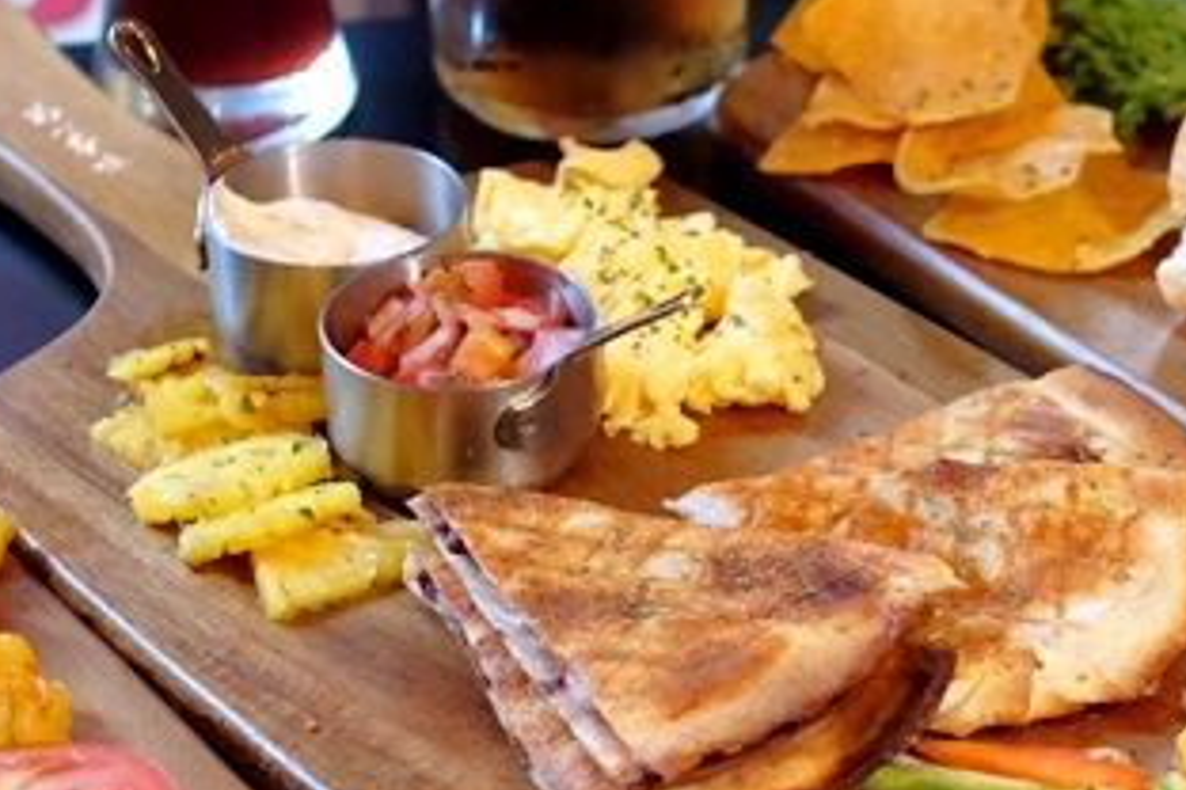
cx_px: 749
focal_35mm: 101
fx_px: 3327
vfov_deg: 13.4
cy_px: 756
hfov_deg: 20.2
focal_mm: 23
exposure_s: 1/125
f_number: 2.5
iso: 2000
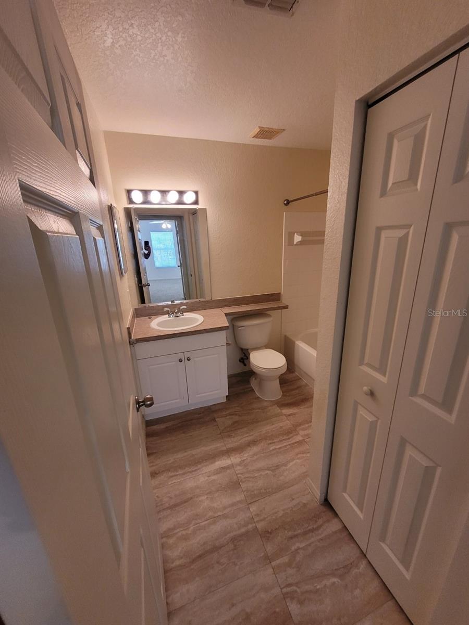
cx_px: 234
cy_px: 312
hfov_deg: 89.9
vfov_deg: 106.2
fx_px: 235
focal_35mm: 13
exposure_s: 1/60
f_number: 2.2
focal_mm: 1.74
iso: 160
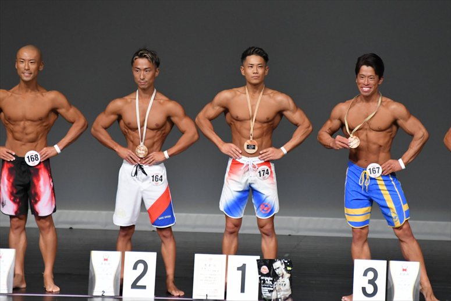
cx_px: 226
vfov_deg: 3.7
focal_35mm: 375
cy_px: 150
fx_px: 4696
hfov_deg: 5.5
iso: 5000
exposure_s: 1/400
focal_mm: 250
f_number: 5.6
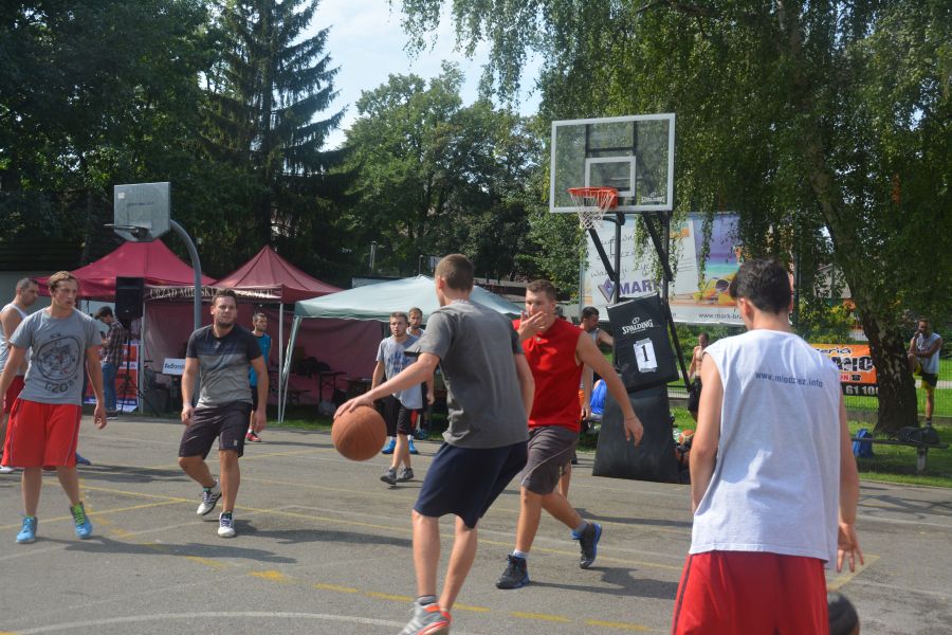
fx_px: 1071
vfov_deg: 33.0
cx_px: 476
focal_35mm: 40
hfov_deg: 47.9
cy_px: 318
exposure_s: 1/250
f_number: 8
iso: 140
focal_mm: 27
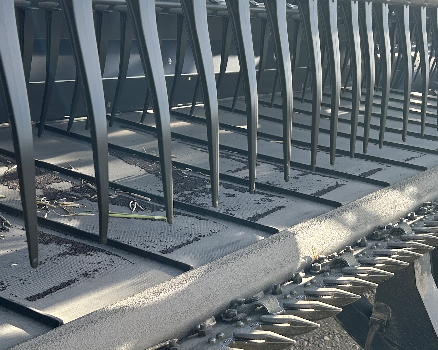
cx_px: 241
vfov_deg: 25.3
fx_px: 778
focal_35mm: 60
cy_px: 216
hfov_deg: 31.4
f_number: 1.5
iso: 50
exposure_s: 1/1009
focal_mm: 5.7
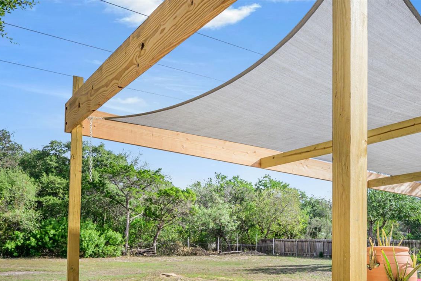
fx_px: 421
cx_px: 356
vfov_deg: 34.8
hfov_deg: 49.0
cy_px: 253
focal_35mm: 36
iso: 800
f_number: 11
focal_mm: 20
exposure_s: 1/1600
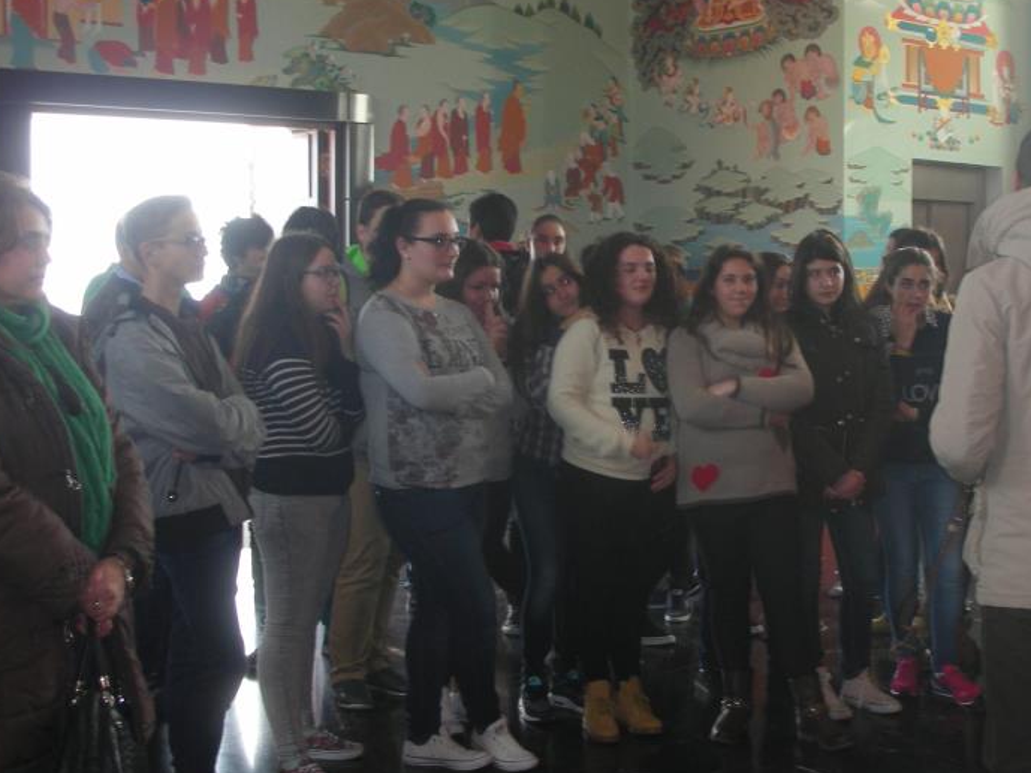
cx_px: 603
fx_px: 1549
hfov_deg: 36.7
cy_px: 362
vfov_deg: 28.0
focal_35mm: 52
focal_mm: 5.8
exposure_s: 1/30
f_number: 3
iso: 70
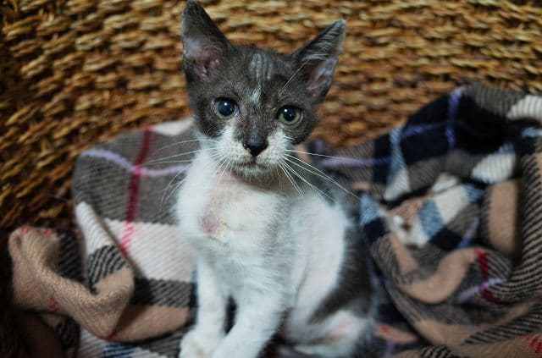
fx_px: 420
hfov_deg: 65.6
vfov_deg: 46.2
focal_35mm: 28
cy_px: 179
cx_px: 271
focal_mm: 18.3
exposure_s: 1/15
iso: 800
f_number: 2.8
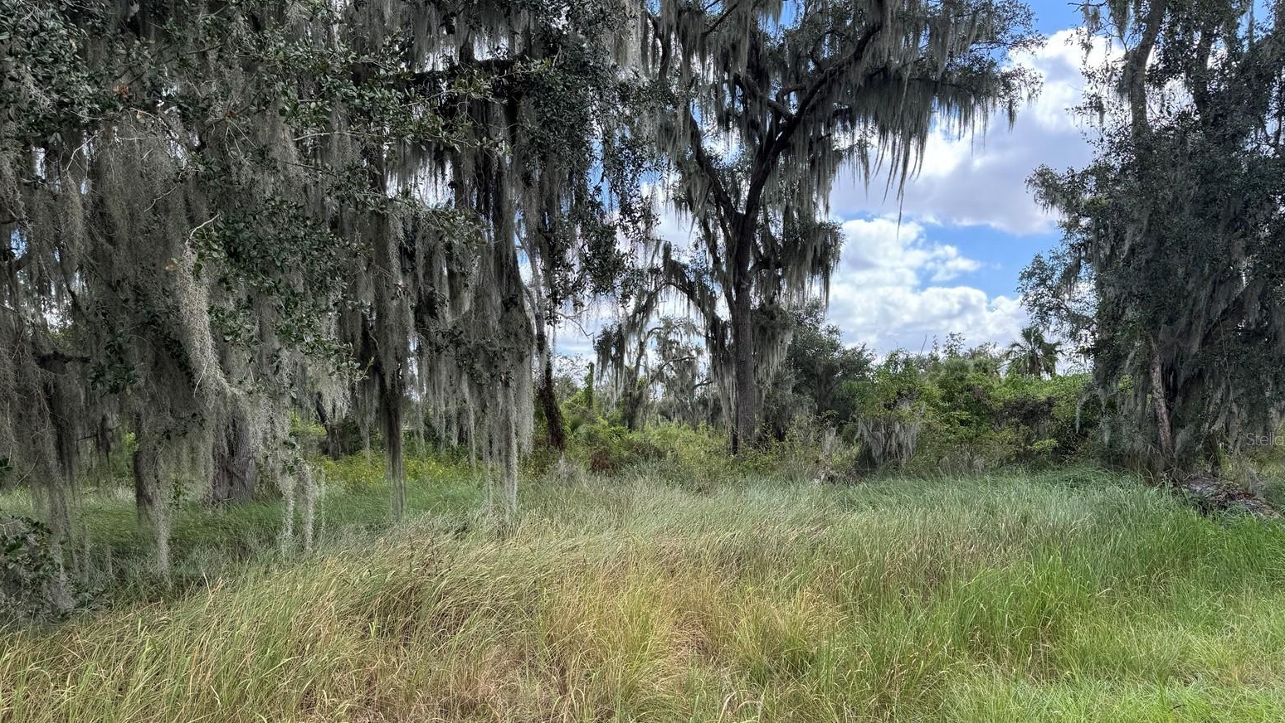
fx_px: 920
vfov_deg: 42.7
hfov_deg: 69.8
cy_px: 439
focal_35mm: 27
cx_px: 660
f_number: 1.78
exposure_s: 1/888
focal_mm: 6.76
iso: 80
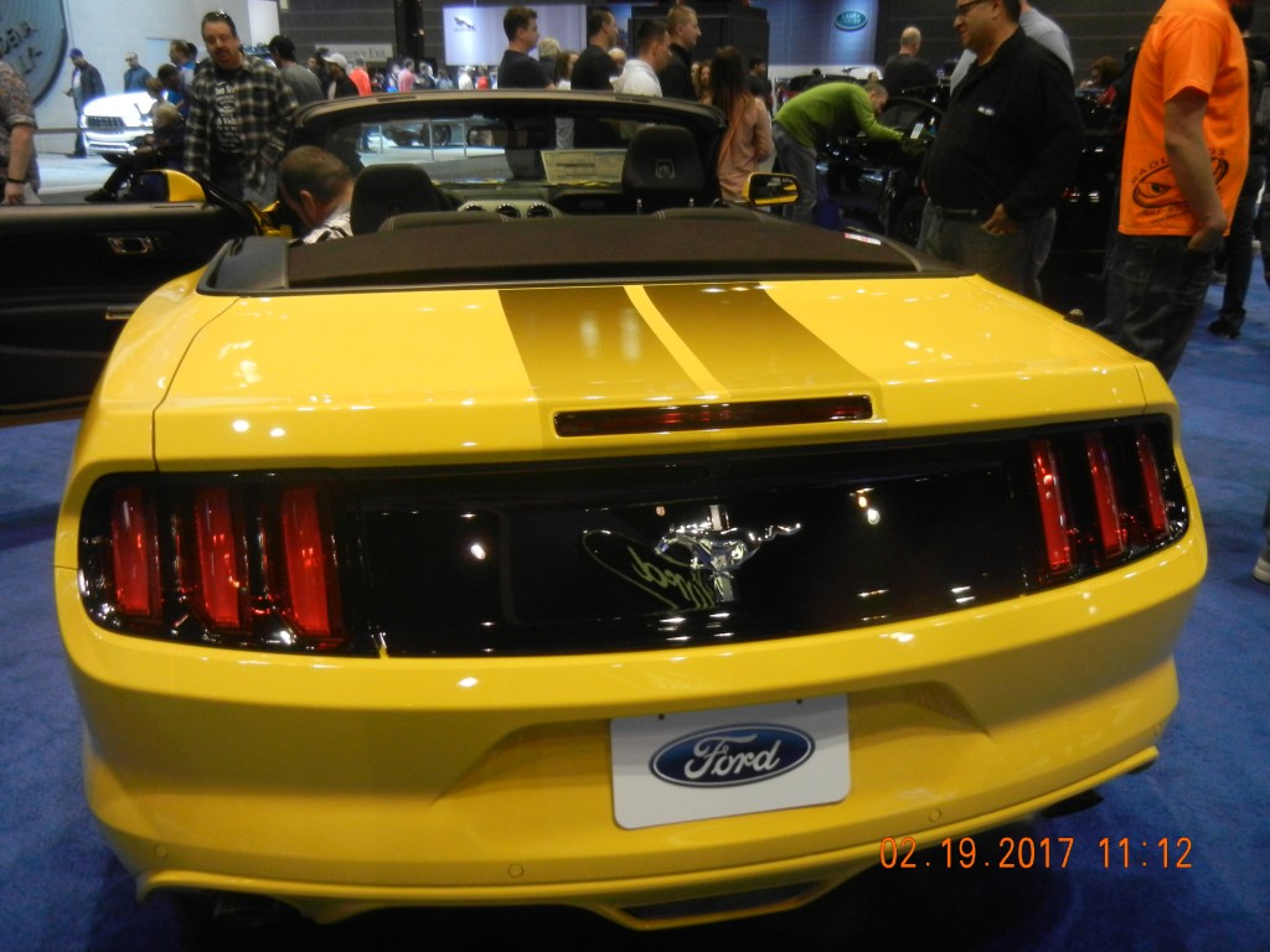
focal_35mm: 30
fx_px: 1101
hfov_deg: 60.0
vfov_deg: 46.8
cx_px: 635
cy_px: 476
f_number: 3.5
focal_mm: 5.4
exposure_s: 1/121
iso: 640
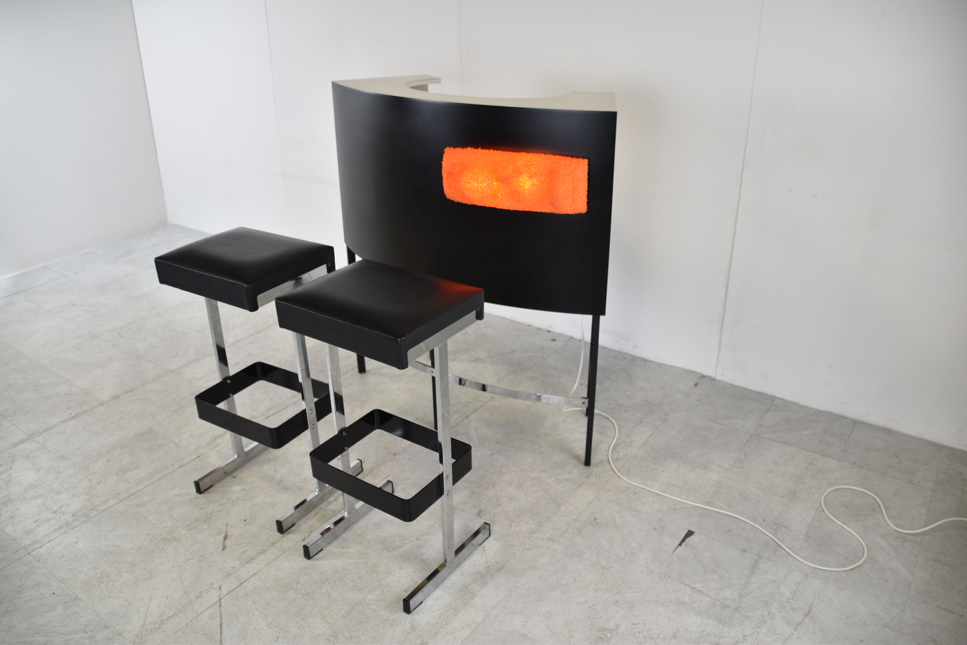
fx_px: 725
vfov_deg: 48.0
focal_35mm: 27
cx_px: 484
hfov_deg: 67.4
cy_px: 322
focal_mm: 18
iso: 100
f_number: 3.5
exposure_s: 1/30
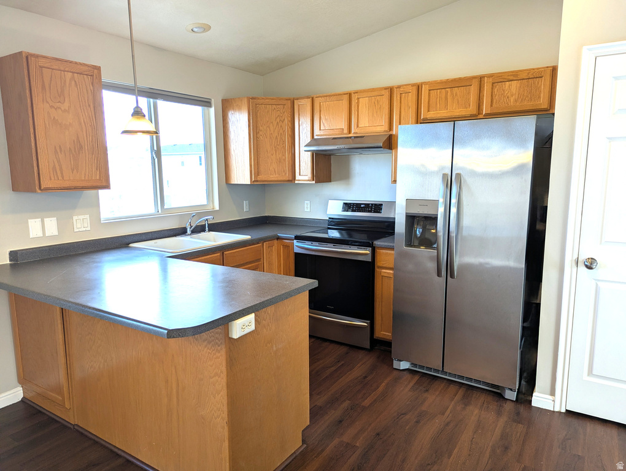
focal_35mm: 24
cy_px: 236
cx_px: 313
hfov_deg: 71.5
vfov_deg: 56.9
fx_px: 435
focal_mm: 6.81
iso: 39
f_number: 1.85
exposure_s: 1/120
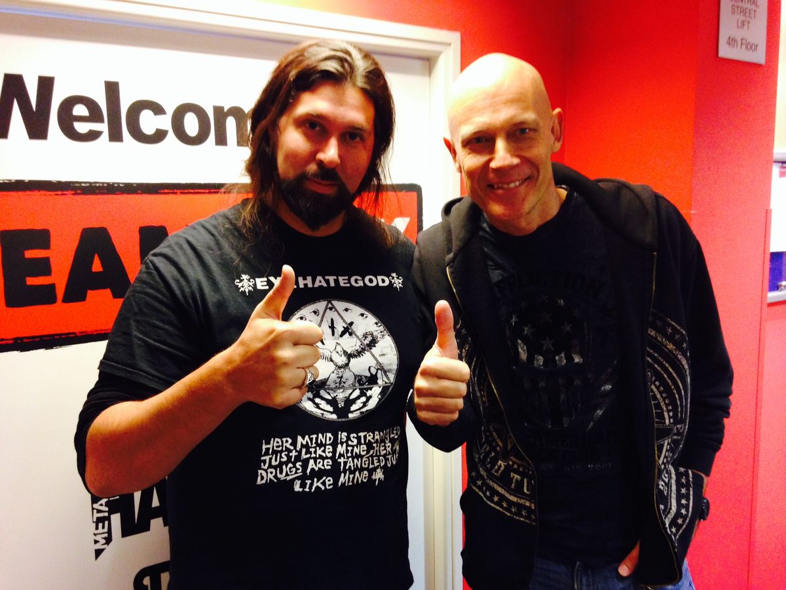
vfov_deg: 42.9
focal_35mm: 33
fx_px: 749
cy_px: 295
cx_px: 393
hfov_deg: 55.4
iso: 250
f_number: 2.4
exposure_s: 1/20
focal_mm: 4.12
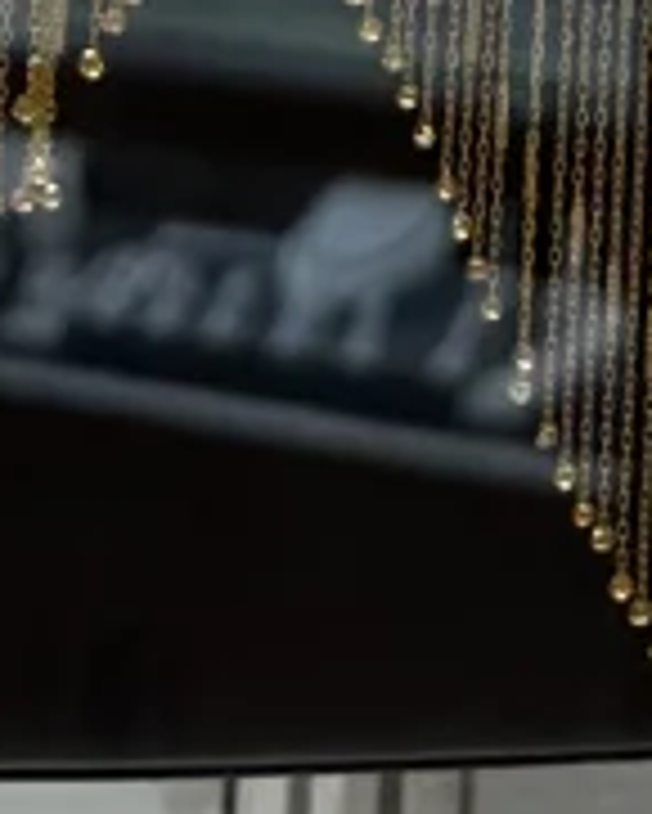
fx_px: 4483
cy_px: -1552
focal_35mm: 186
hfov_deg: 8.2
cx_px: 805
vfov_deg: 8.7
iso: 64
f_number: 1.78
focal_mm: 6.86
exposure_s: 1/135
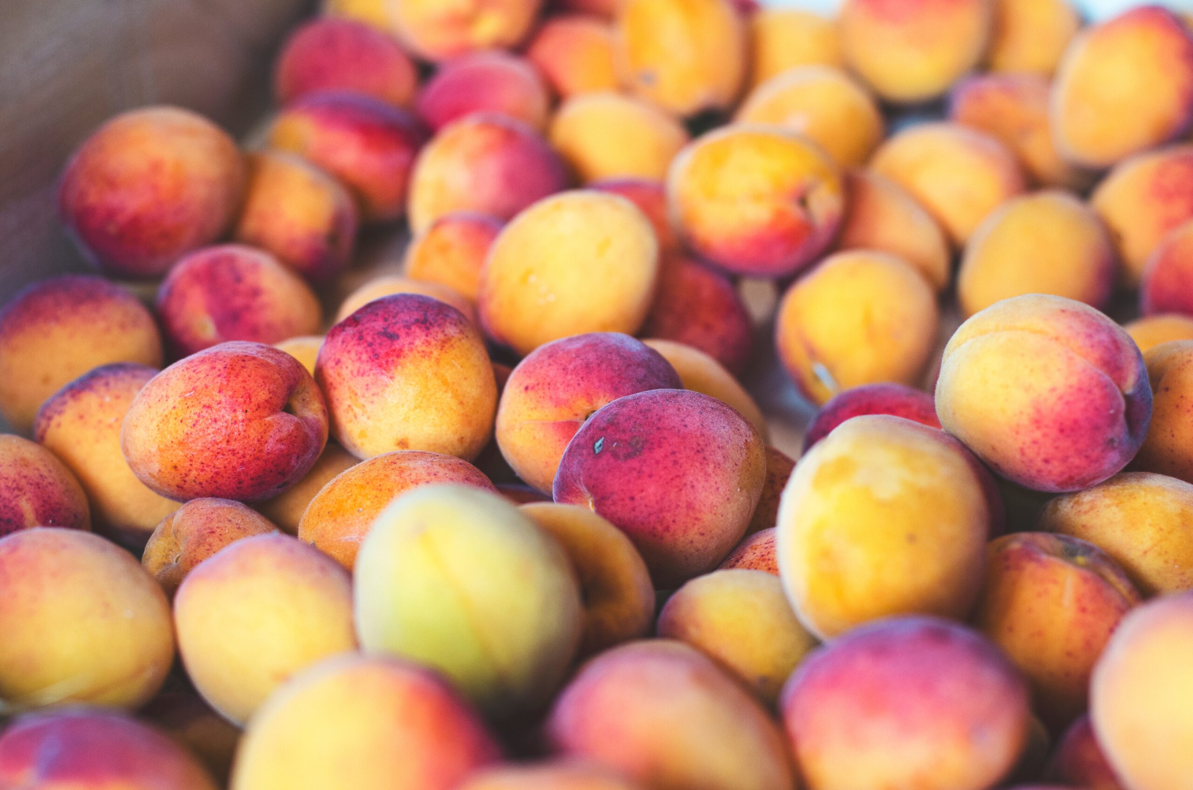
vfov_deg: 18.1
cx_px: 596
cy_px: 395
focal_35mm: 75
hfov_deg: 27.0
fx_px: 2480
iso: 560
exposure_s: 1/60
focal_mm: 50
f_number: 4
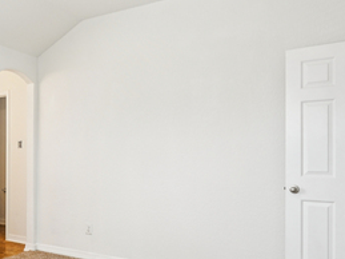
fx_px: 390
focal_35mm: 39
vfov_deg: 36.5
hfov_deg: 44.1
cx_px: 44
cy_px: 158
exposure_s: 1/40
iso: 100
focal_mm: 16.5
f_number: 8
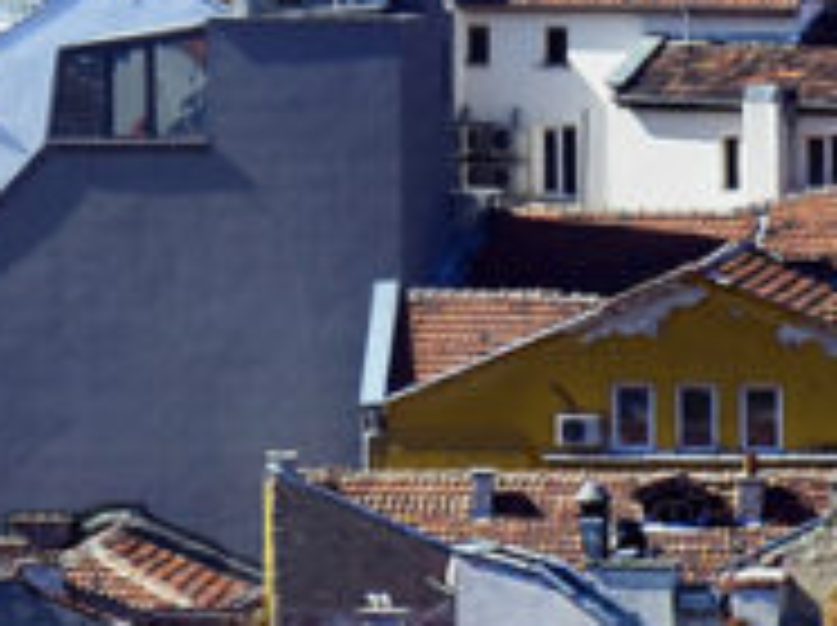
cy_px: -739
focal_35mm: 953
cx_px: -1035
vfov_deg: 1.6
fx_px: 23013
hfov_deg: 2.1
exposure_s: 1/400
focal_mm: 120
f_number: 5.6
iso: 100
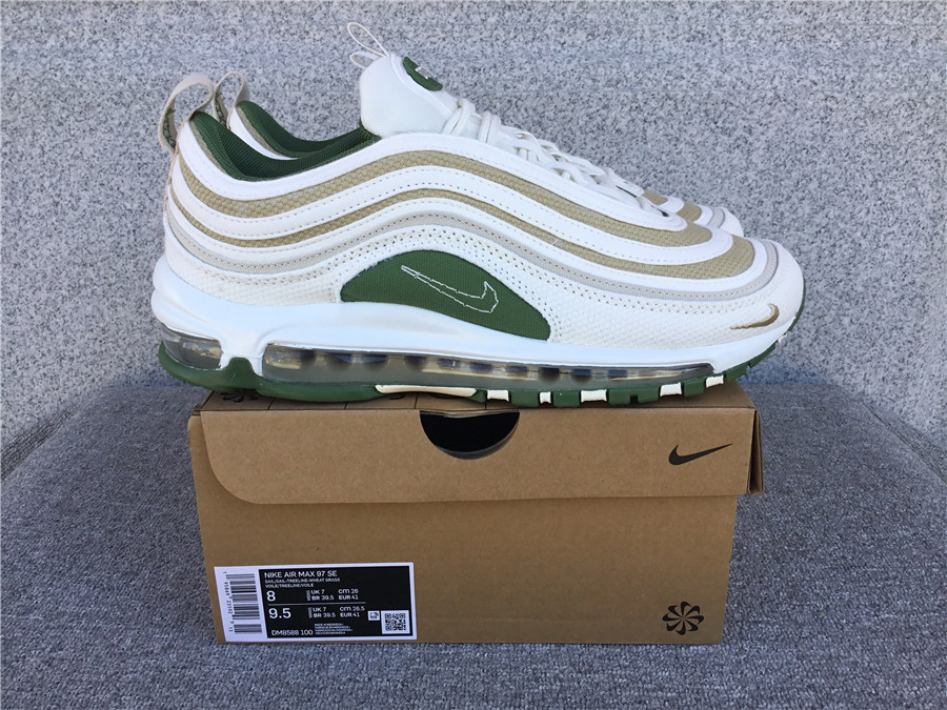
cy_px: 355
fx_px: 848
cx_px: 474
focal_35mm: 31
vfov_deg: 45.4
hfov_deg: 58.4
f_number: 2.4
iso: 25
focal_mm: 3.3
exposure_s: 1/242
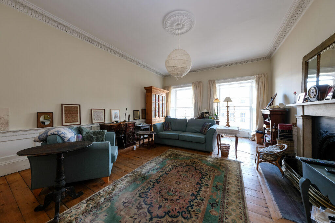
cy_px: 112
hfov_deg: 112.6
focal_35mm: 12
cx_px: 168
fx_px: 112
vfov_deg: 90.0
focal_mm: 8
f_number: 8
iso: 200
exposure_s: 1/4
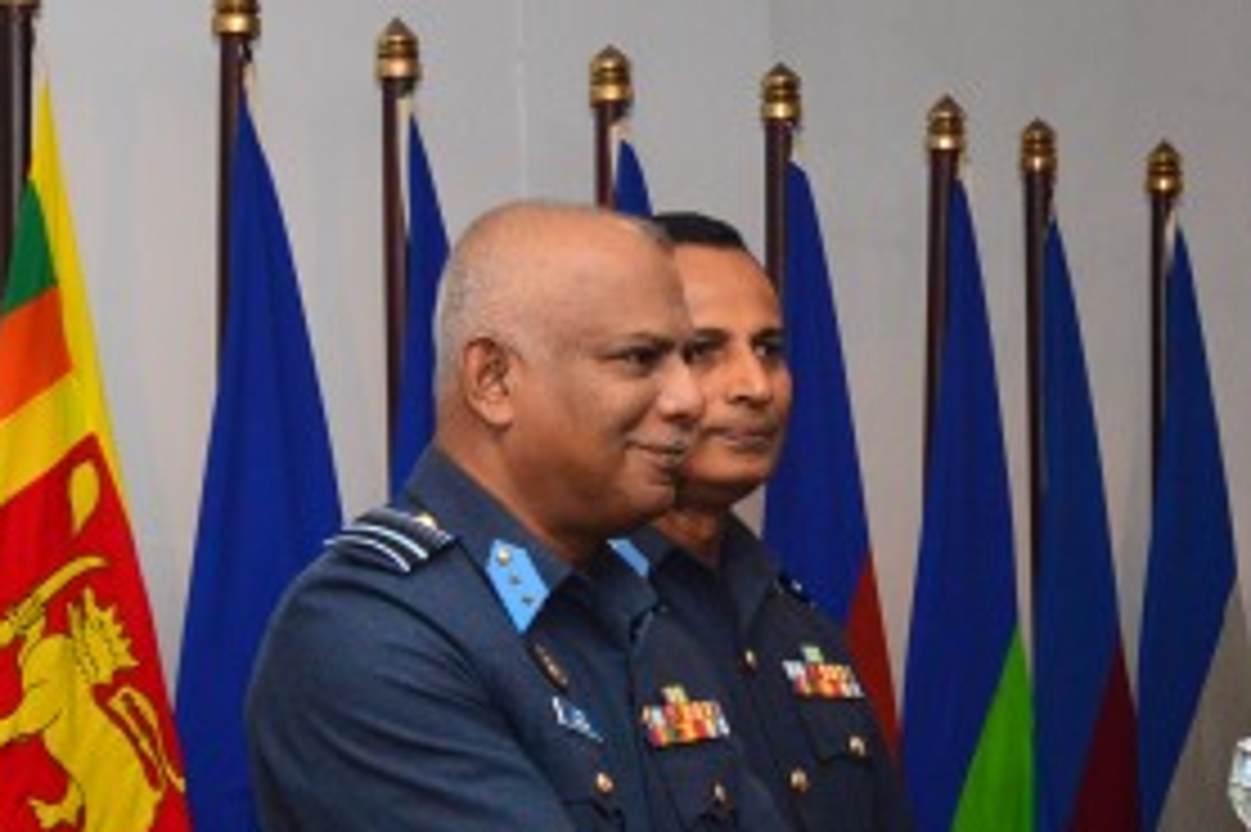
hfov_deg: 18.4
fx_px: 3820
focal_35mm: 110
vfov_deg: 12.4
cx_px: 1076
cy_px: 607
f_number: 7.1
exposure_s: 1/100
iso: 800
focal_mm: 34
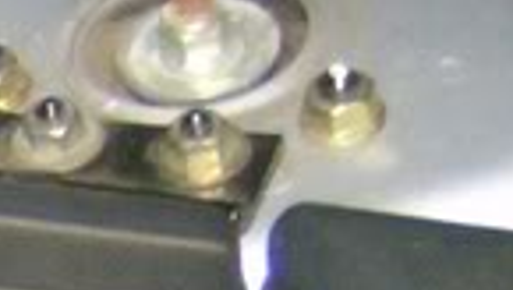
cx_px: -577
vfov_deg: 4.1
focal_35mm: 278
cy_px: 1142
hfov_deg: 7.4
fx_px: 3786
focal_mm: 6
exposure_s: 1/60
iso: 200
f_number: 2.8
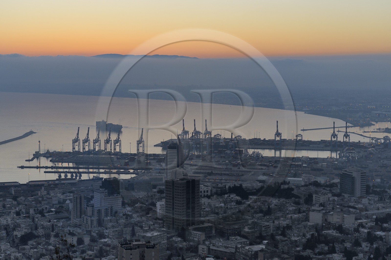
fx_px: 760
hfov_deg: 28.9
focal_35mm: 70
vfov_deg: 19.4
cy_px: 130
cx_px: 196
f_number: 7.1
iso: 400
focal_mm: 70
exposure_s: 1/125
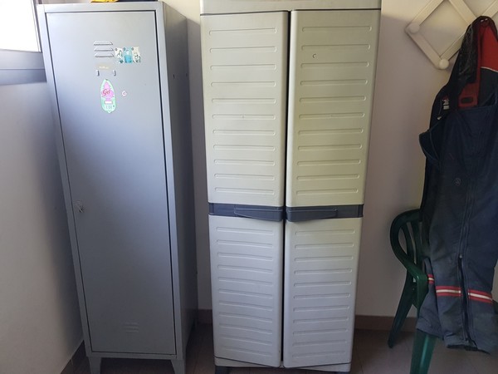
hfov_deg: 67.3
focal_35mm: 26
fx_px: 374
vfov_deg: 53.1
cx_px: 249
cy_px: 187
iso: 200
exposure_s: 1/33
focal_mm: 4.2
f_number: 1.7
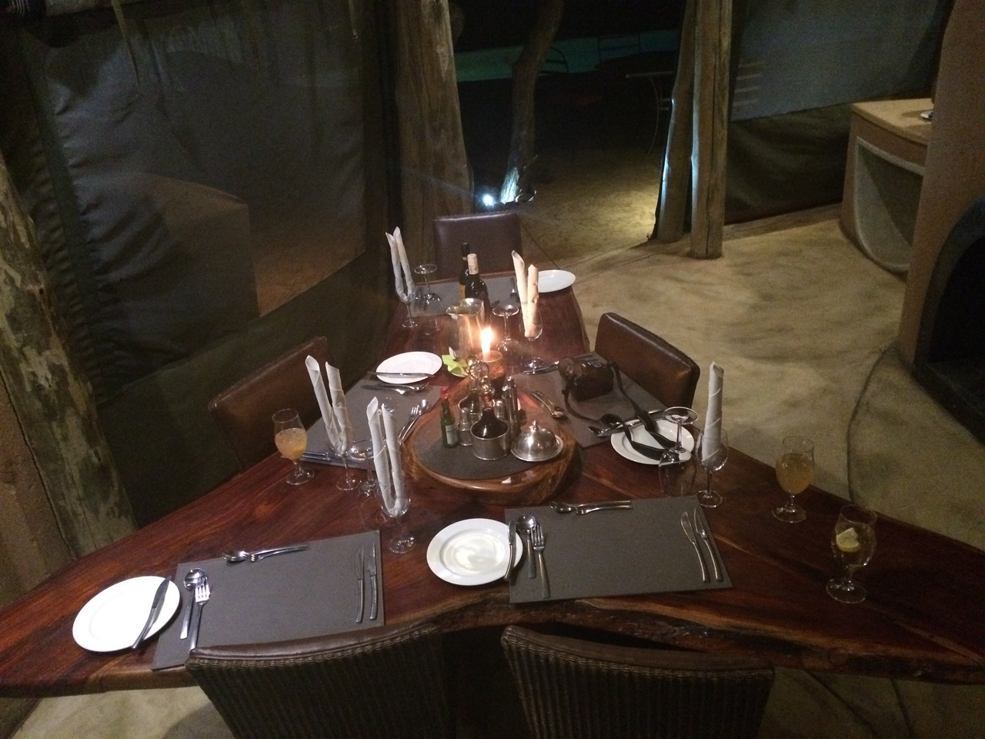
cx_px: 492
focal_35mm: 29
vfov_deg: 48.2
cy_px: 370
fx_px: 825
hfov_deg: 61.7
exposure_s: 1/17
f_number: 2.2
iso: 640
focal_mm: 4.15
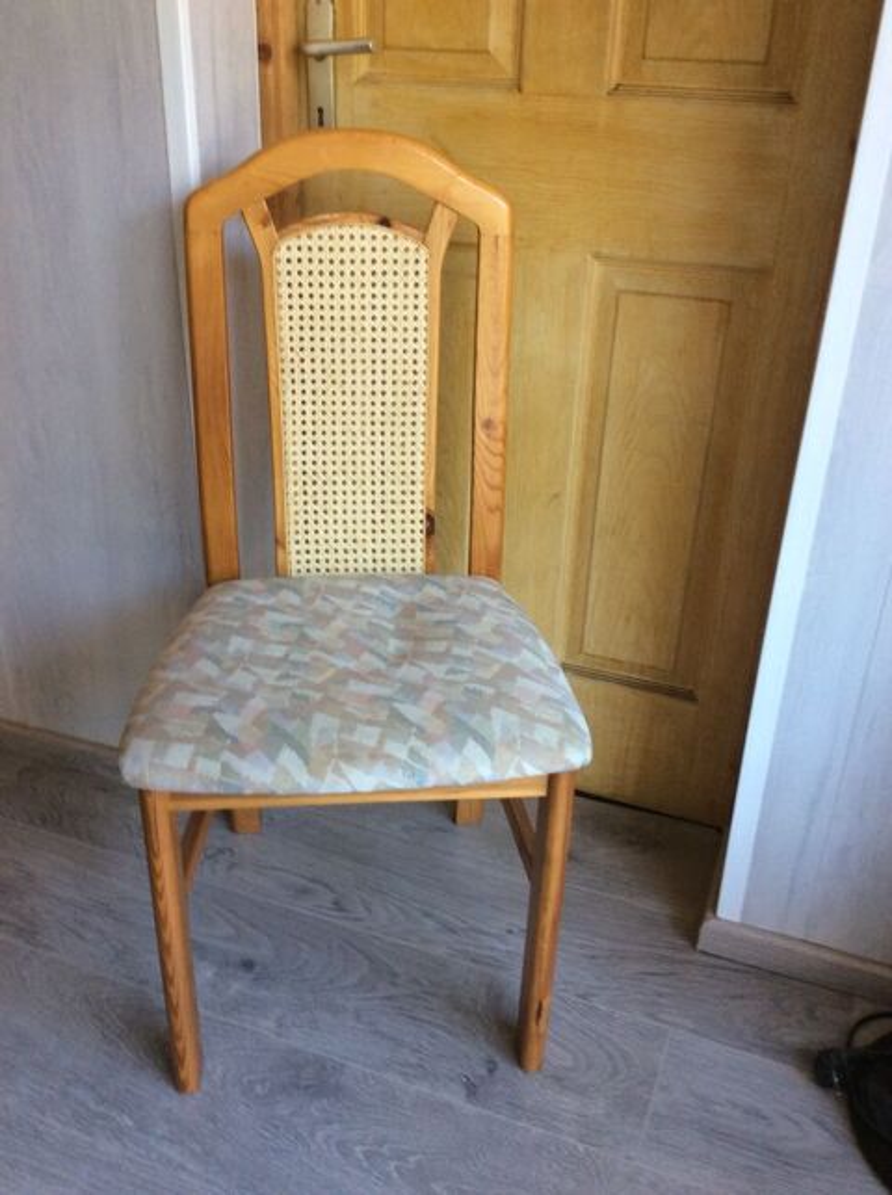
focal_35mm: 32
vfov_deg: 56.9
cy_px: 598
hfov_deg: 44.0
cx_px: 446
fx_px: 1103
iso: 50
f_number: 2.4
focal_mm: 3.3
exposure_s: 1/25
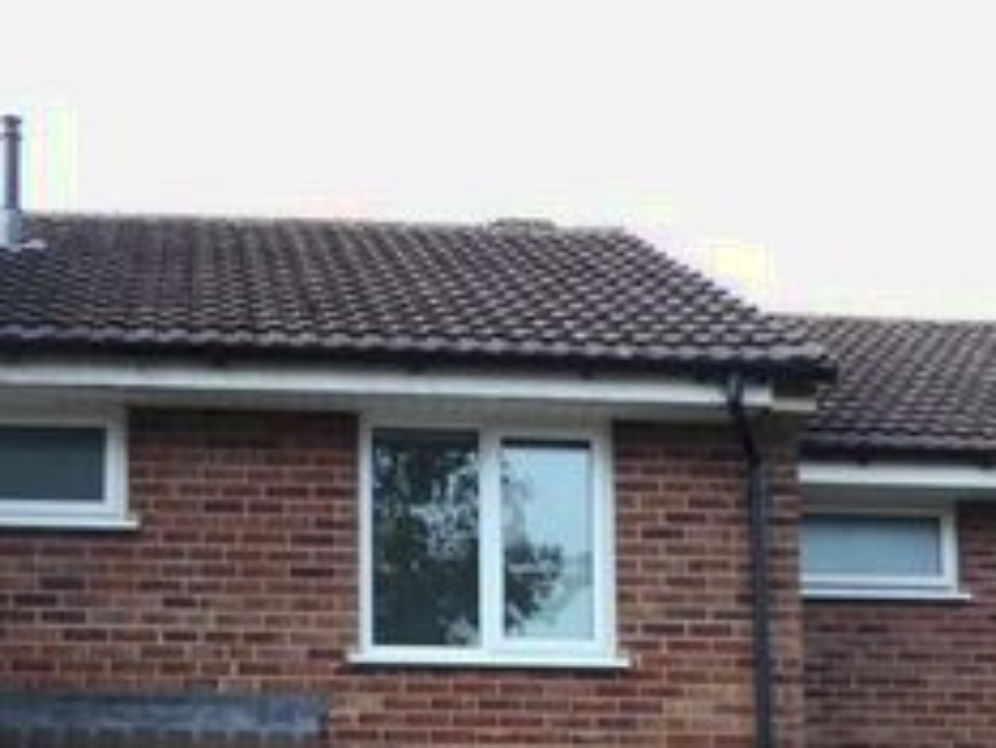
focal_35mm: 75
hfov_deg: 25.9
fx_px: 2159
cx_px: 389
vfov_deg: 18.4
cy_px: 955
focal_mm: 4.3
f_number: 3.3
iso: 80
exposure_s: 1/200
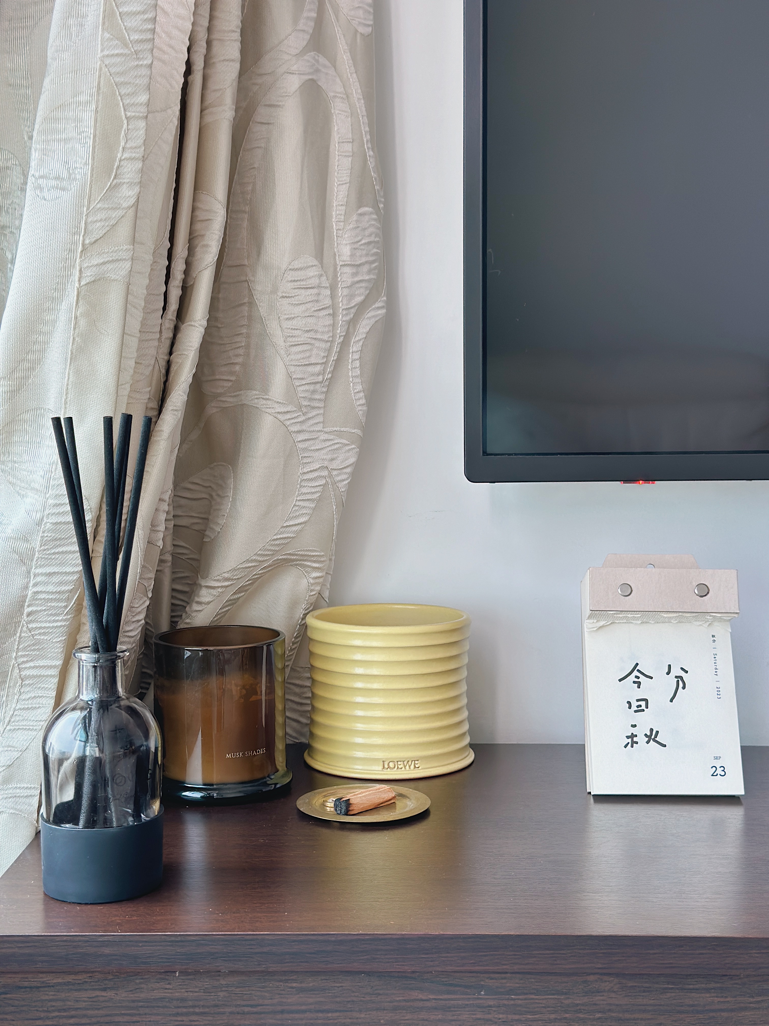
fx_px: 1422
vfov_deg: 39.7
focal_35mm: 48
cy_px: 513
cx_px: 384
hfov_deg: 30.3
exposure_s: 1/209
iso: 80
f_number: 1.78
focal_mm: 6.86
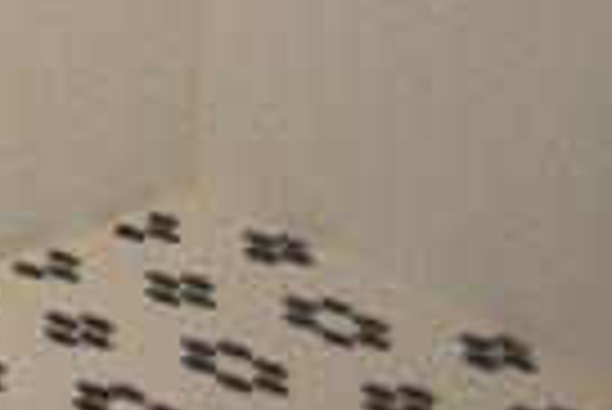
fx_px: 1923
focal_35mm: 113
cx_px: -1656
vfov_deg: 9.1
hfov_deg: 9.0
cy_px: -910
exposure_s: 1/100
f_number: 5
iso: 400
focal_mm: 10
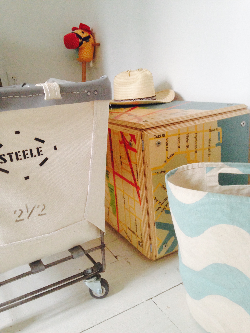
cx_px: 125
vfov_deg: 55.4
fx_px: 318
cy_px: 166
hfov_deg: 42.9
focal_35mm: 33
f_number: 2.4
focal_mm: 4.12
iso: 160
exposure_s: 1/20
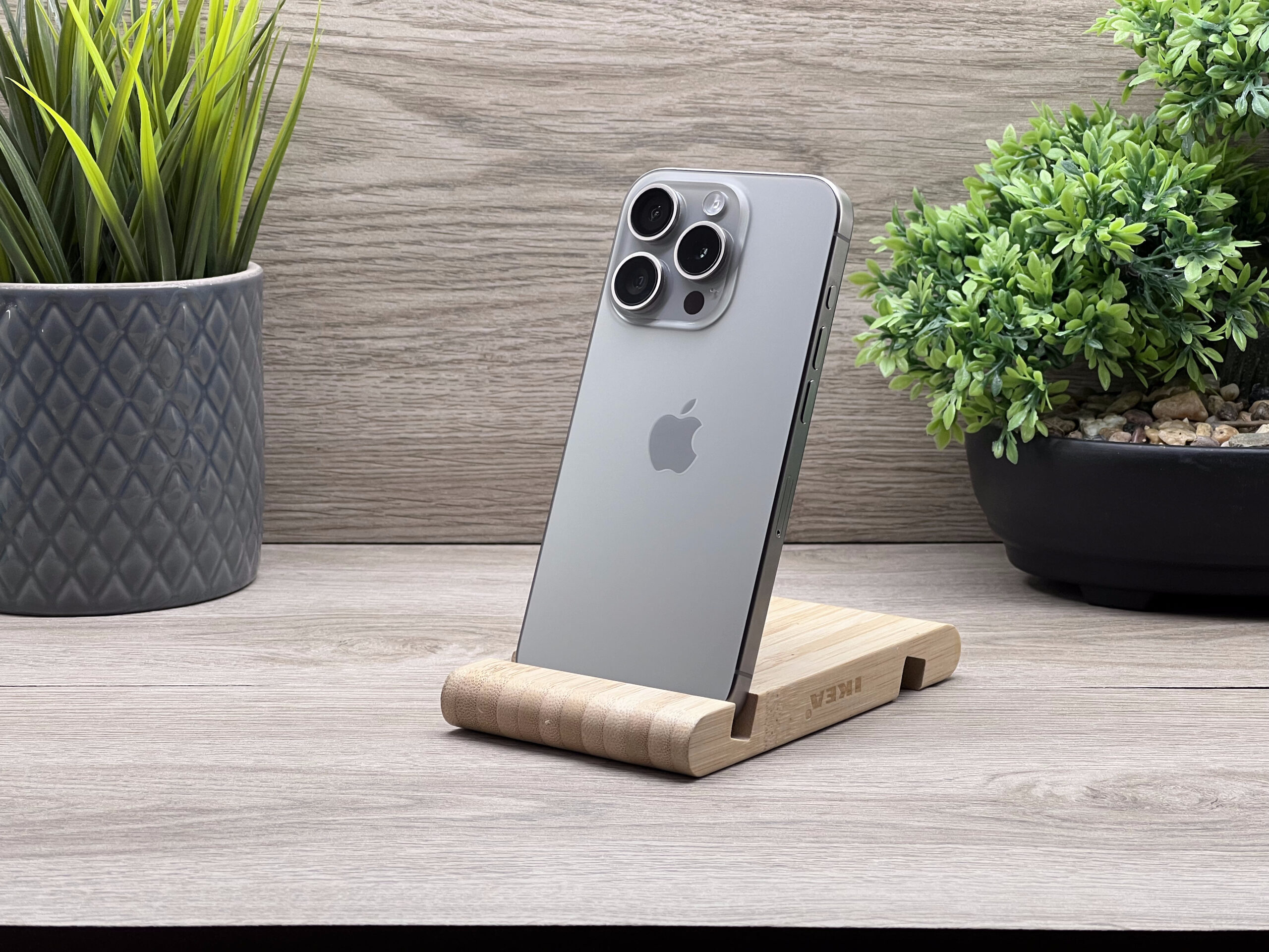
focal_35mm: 77
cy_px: 476
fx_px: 2823
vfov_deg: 19.1
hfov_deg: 25.3
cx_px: 634
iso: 80
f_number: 2.8
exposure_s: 1/100
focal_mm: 9
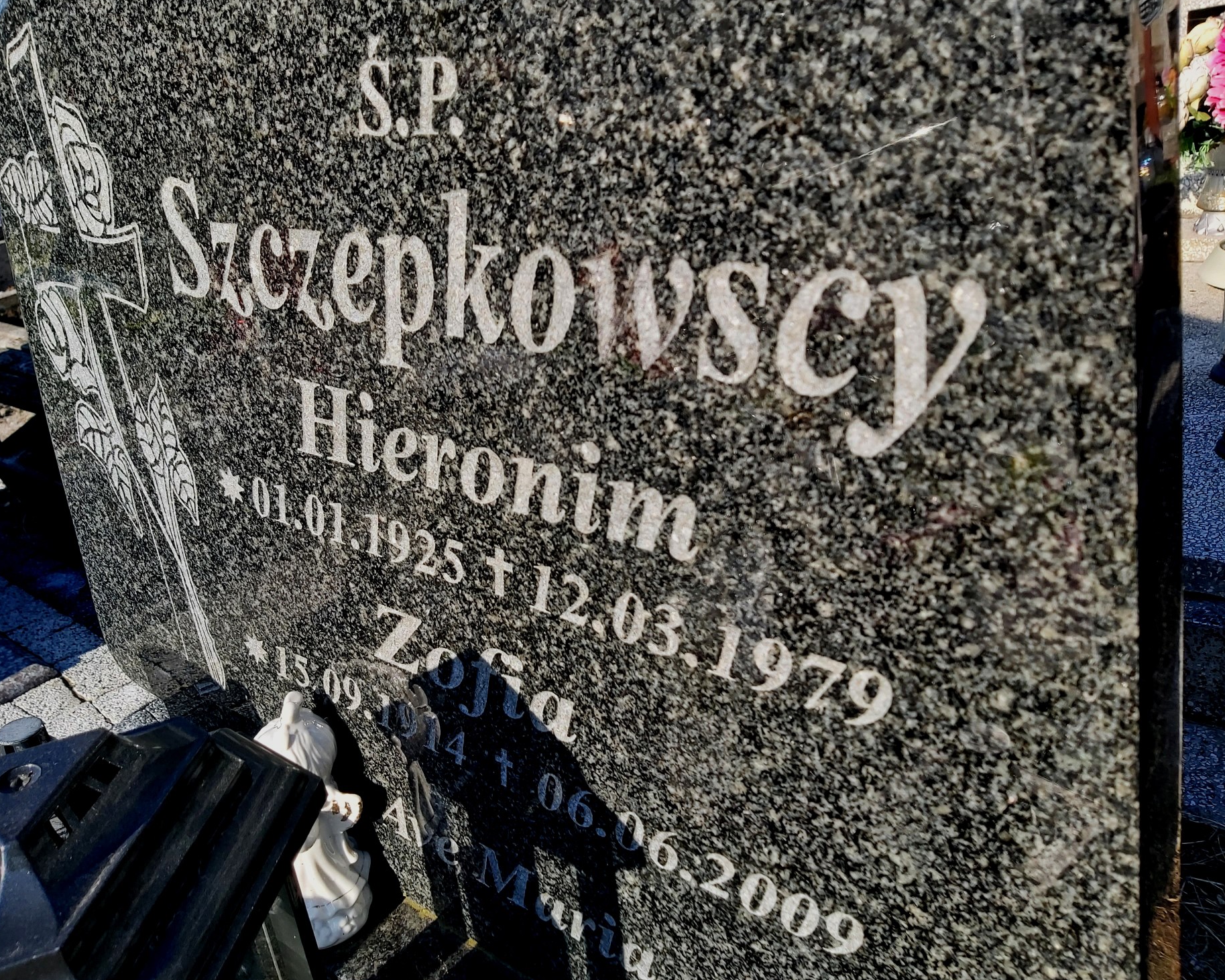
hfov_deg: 62.1
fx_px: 1015
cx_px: 563
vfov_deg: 51.5
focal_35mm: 28
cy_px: 488
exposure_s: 1/1569
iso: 64
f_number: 1.7
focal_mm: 3.92
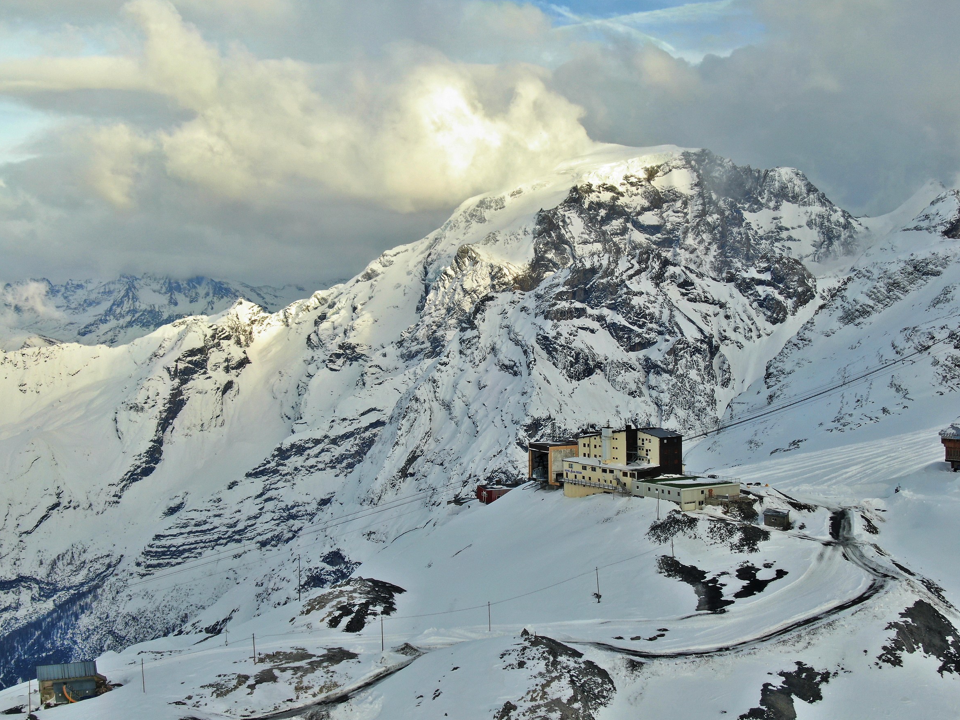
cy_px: 357
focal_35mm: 49
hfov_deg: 38.9
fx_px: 1359
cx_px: 474
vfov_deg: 29.7
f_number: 3.8
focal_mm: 8.6
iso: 110
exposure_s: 1/100
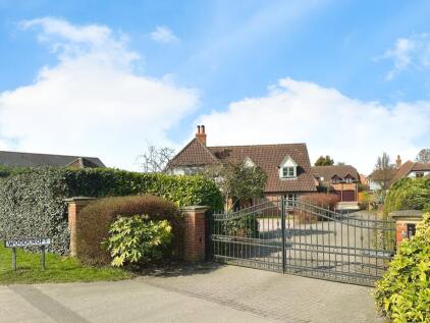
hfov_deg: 71.6
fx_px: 298
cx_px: 215
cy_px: 162
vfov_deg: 56.9
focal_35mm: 24
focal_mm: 6.86
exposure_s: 1/4016
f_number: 1.78
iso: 80
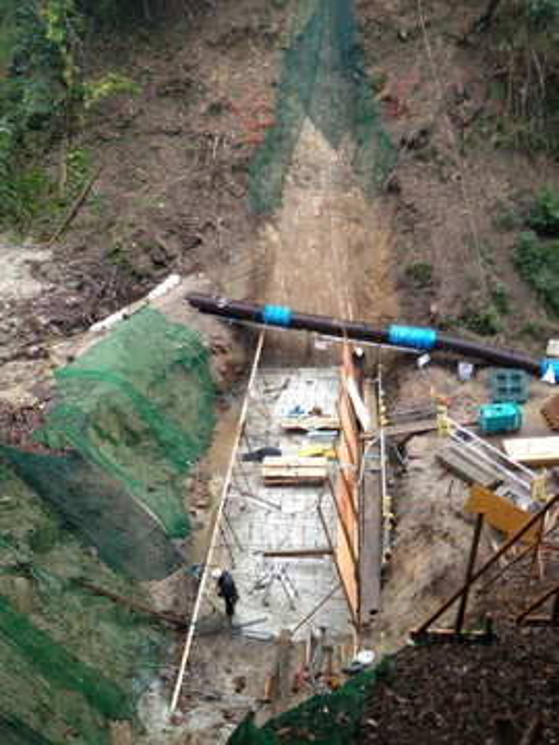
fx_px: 754
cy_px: 372
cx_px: 280
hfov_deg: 40.7
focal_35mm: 35
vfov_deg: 52.6
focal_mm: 4.28
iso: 125
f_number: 2.4
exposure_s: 1/20
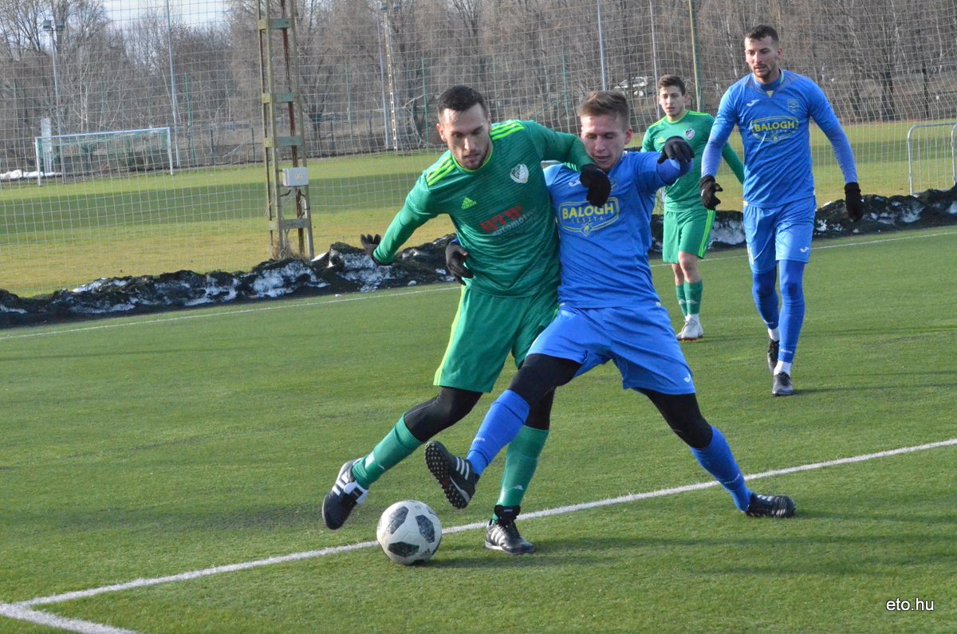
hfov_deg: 19.5
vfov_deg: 13.0
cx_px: 478
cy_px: 317
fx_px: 2786
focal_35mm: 105
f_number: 13
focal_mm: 70
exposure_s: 1/2500
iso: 6400
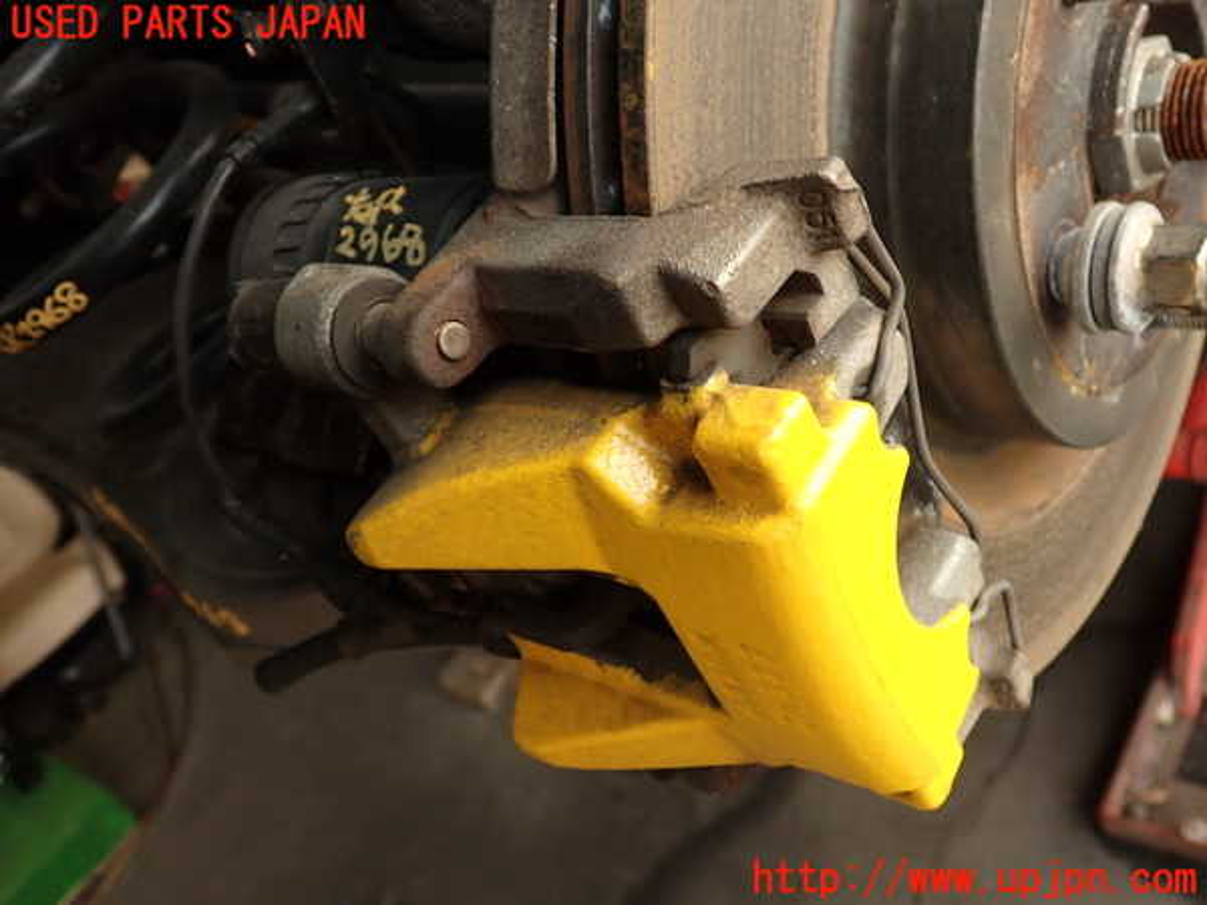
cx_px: 604
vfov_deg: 44.2
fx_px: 1116
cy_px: 452
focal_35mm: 32
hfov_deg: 56.8
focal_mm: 5.79
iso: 100
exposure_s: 1/100
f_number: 2.4
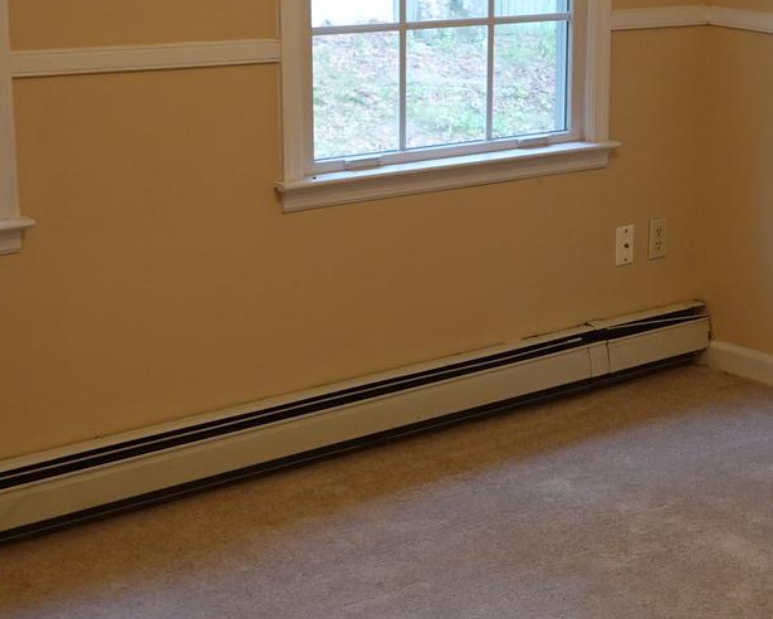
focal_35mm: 75
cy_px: 281
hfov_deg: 24.8
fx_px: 1716
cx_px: 666
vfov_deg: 20.4
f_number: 2.8
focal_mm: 9
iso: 320
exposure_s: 1/30
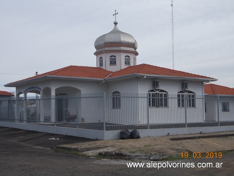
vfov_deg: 24.4
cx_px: 117
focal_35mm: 60
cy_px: 88
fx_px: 405
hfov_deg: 32.2
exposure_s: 1/160
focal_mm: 8.5
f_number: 8
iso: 80
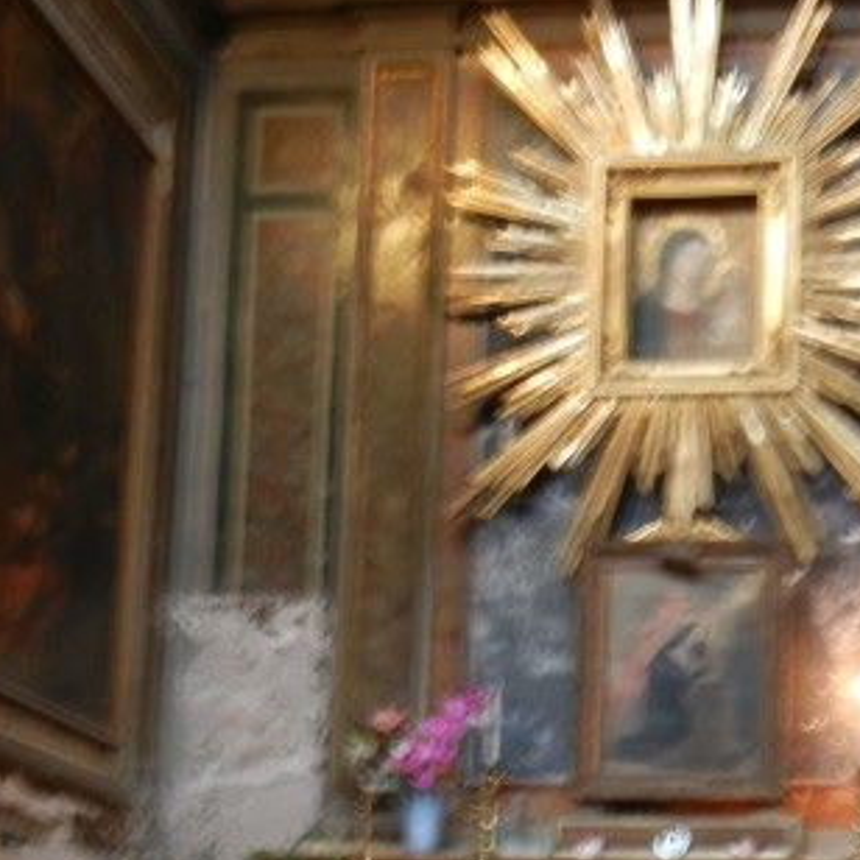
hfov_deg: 22.8
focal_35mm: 75
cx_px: 645
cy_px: 832
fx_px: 2108
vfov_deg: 22.3
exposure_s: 1/1.6
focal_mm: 6.2
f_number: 3.6
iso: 200
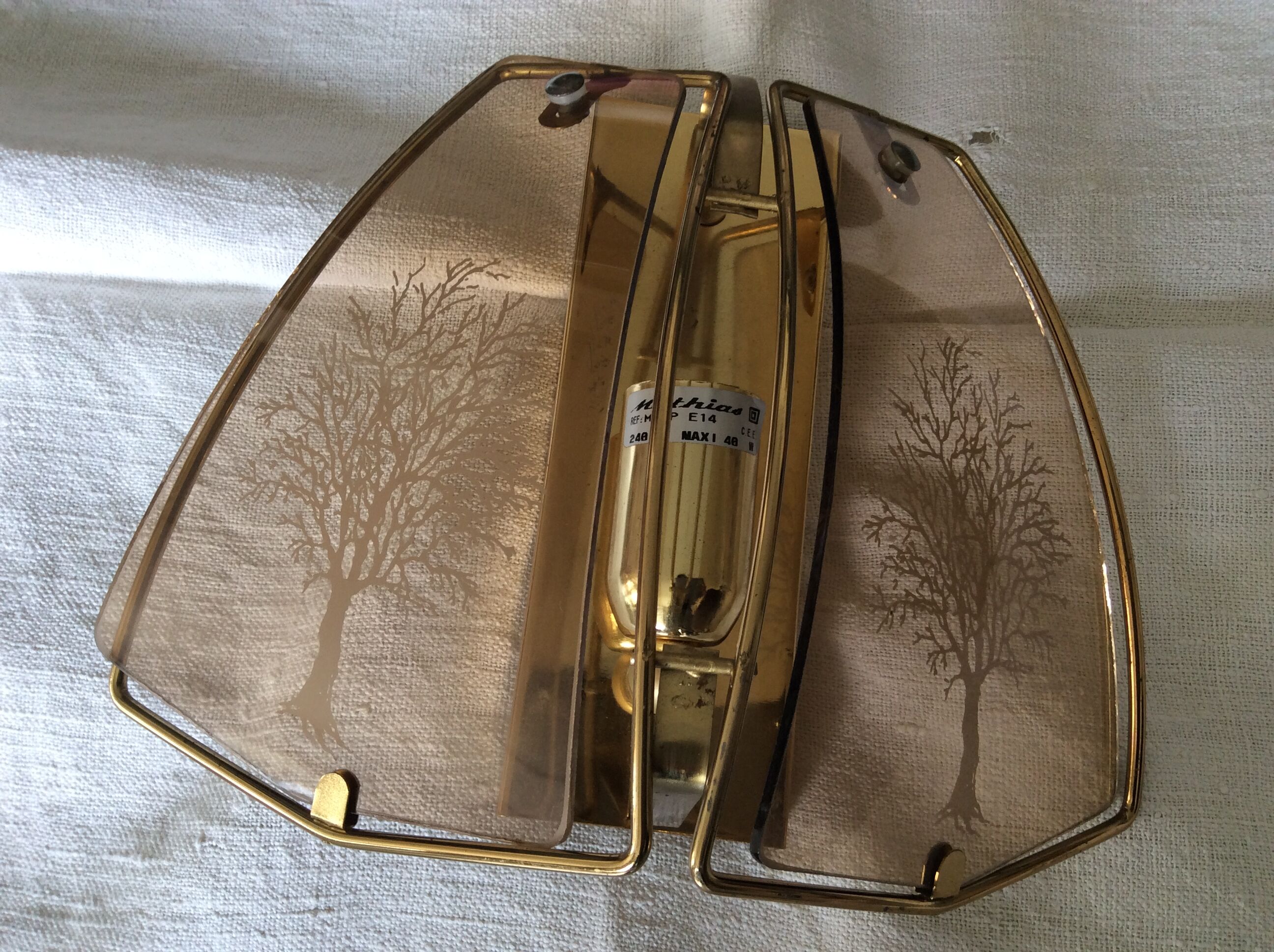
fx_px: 1176
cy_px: 476
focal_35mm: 32
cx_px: 637
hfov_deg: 56.9
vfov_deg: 44.1
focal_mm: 3.3
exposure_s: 1/33
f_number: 2.4
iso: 40
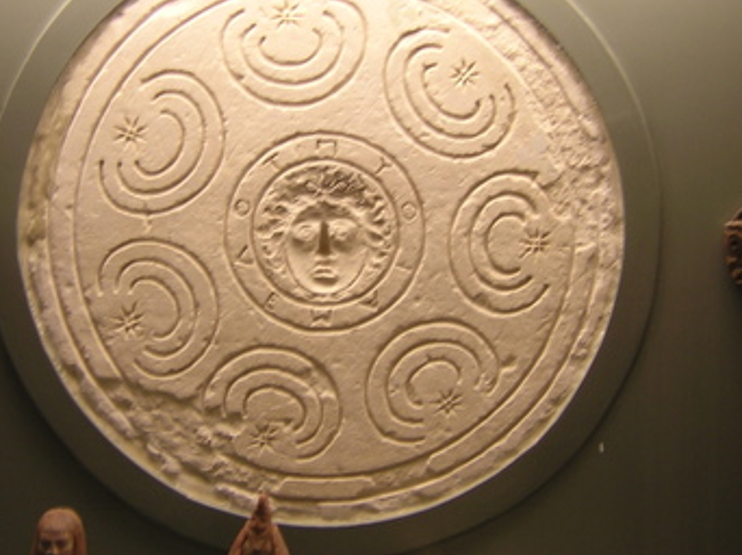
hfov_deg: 23.0
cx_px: 315
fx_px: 1821
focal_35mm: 85
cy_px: 232
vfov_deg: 17.3
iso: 100
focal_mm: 8.6
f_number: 3.5
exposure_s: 1/4.4
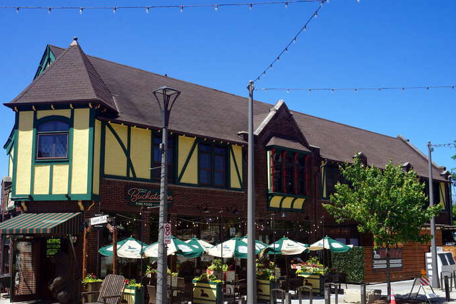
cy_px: 175
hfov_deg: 46.4
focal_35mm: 42
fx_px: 532
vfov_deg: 31.8
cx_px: 215
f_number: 11
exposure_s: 1/125
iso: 100
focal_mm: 24
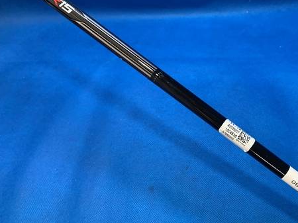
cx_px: 185
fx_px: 318
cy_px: 93
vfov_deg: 38.5
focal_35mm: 37
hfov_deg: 49.7
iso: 100
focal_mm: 4.25
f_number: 1.8
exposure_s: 1/60
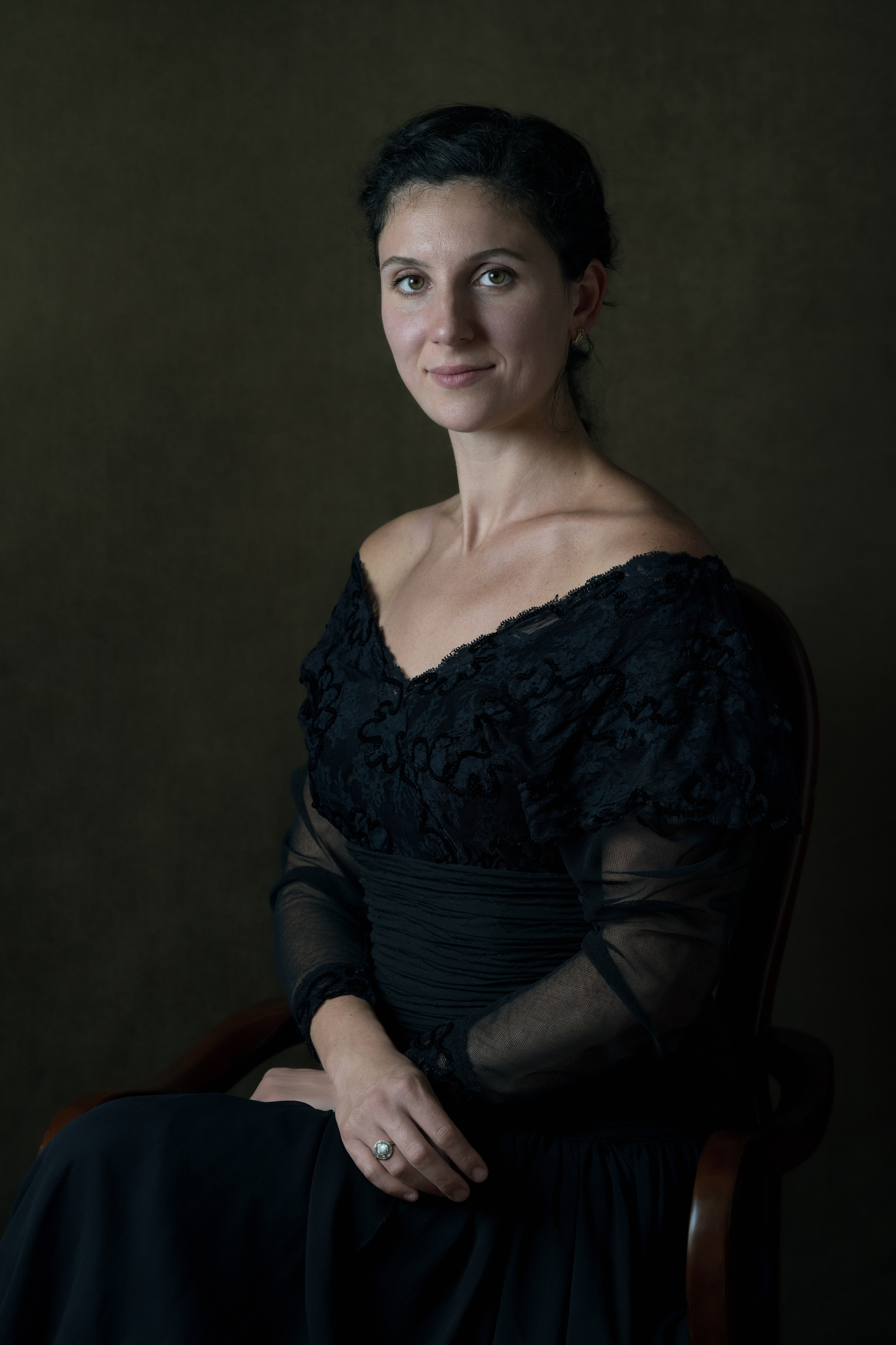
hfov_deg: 16.1
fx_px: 3173
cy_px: 672
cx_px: 448
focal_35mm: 85
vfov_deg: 23.9
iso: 500
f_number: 5.6
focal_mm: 85
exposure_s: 1/160
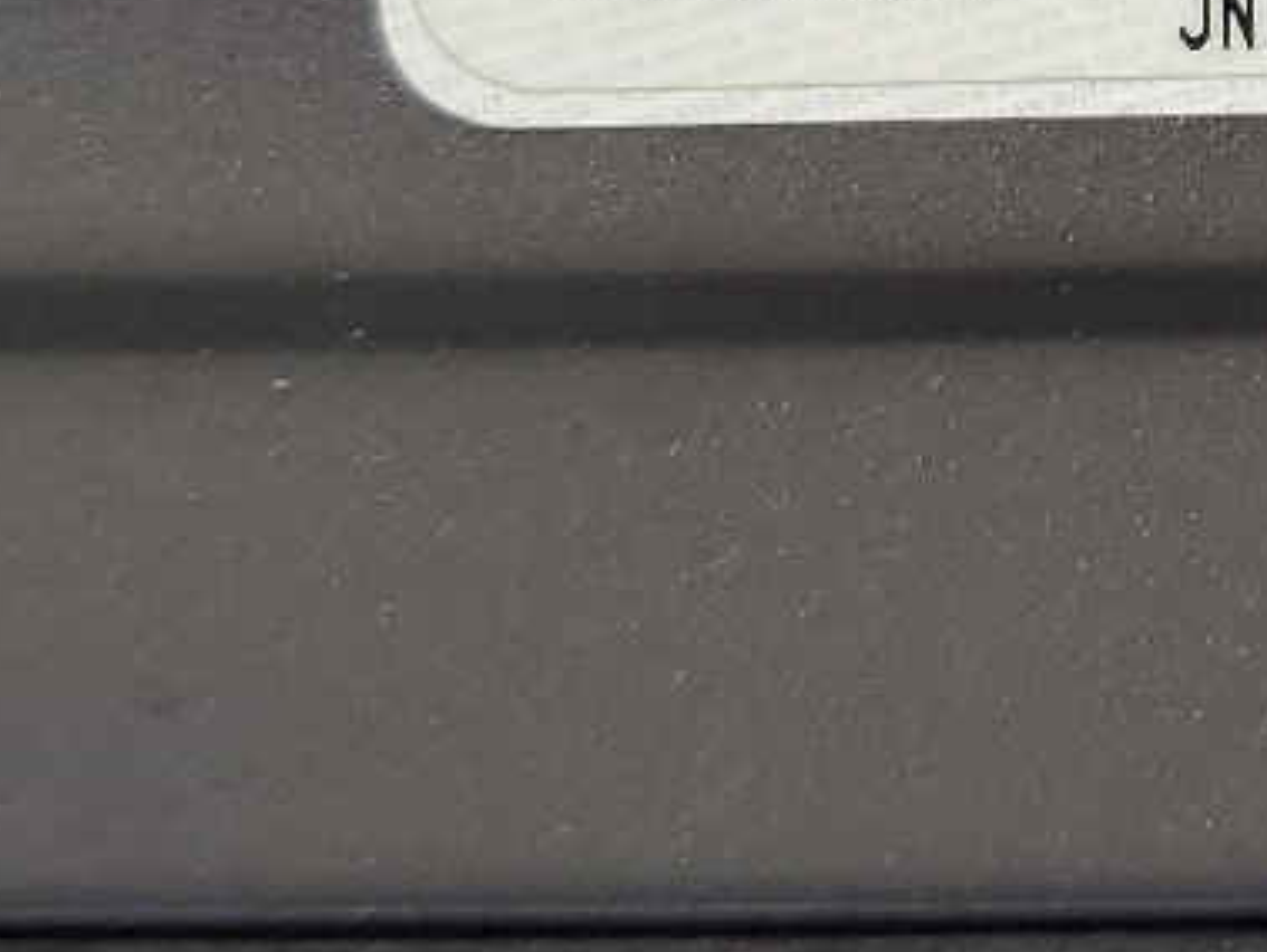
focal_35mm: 110
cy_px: -188
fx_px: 4029
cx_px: 1636
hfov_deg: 16.9
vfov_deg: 13.1
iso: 50
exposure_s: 1/909
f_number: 1.5
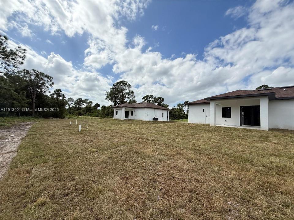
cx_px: 147
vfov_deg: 85.7
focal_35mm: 14
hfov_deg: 102.1
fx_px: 119
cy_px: 110
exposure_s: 1/3289
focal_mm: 2.22
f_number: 2.2
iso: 64
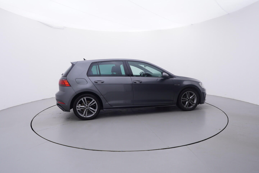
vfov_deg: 56.2
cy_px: 86
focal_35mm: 22
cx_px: 130
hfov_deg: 77.3
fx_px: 162
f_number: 5
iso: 200
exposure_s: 1/80
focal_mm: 15
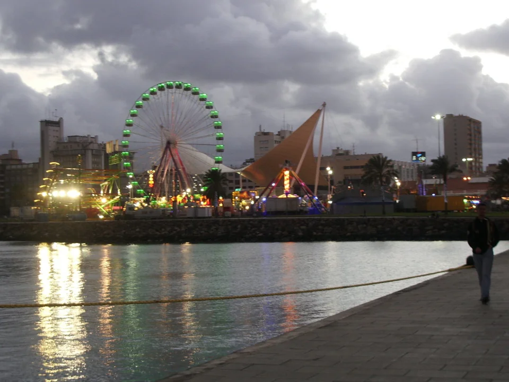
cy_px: 191
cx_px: 254
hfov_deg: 31.2
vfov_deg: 23.7
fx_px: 912
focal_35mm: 62
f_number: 3.5
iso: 100
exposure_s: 1/10
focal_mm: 10.2
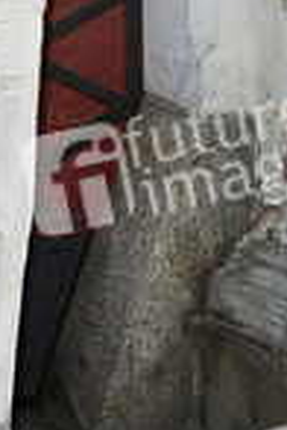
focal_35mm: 109
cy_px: 20
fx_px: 1303
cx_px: -94
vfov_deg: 18.4
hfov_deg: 12.2
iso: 800
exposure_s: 1/200
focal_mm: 40
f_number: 4
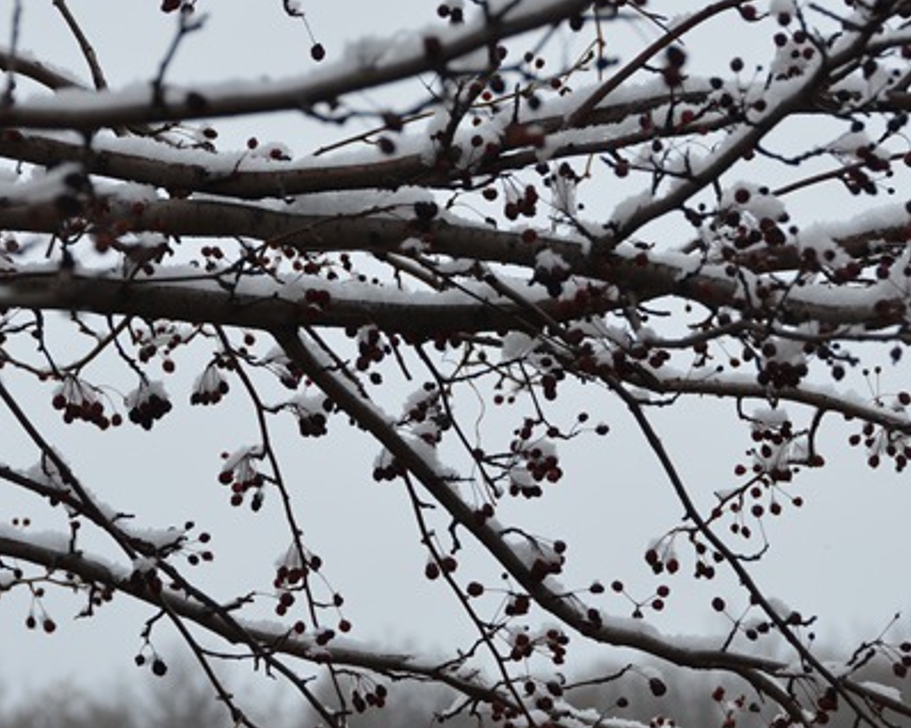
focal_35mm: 173
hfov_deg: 11.2
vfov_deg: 8.9
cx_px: 394
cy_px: 451
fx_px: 4662
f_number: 8
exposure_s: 1/250
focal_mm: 70
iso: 180
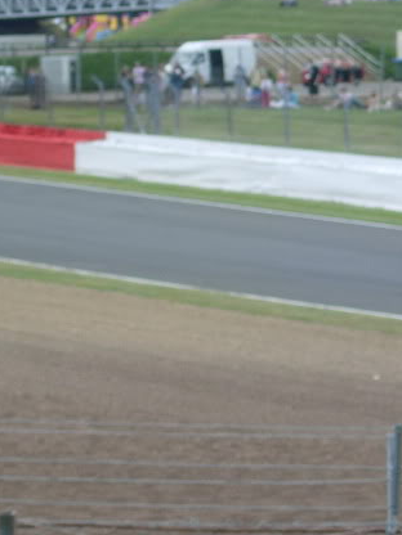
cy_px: 238
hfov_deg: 5.3
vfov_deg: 7.1
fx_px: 4305
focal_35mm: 278
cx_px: 385
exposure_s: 1/287
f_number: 4.9
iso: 64
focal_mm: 23.4
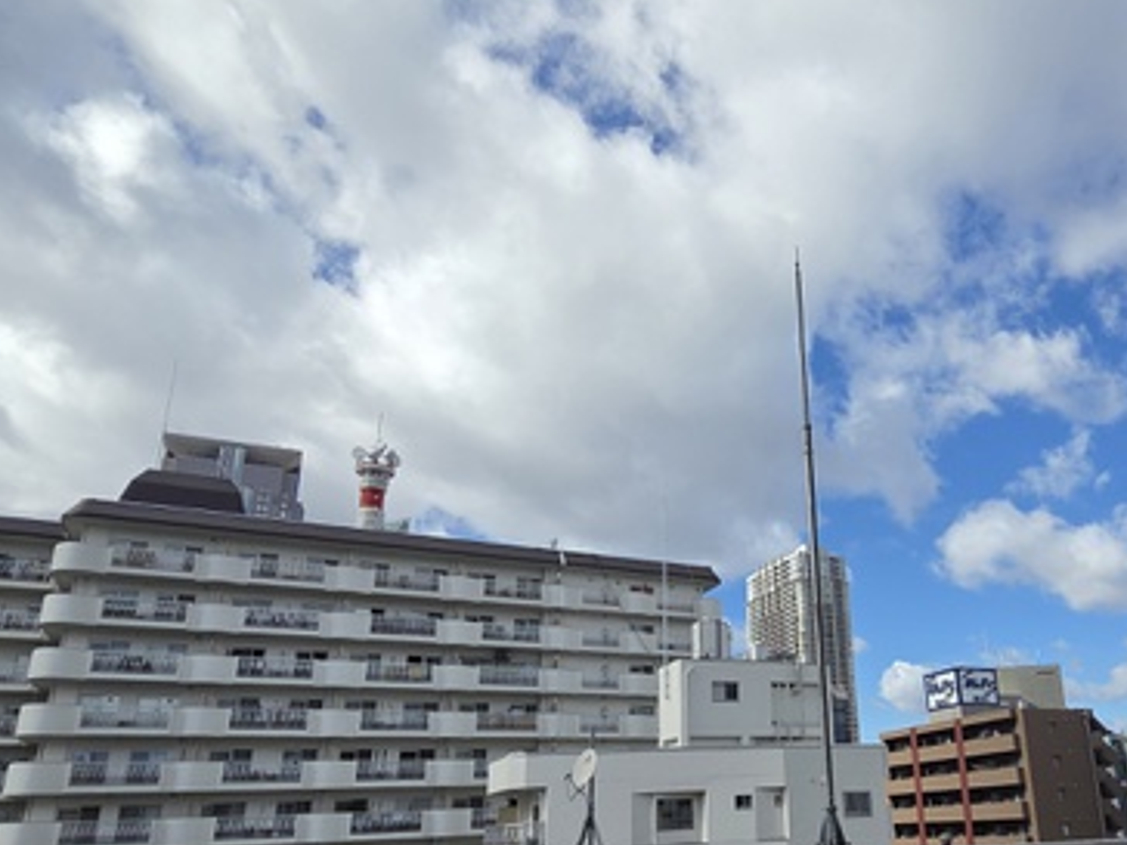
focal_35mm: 25
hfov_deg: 67.3
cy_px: 531
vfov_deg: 54.2
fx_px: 814
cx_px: 762
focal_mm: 2.2
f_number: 2.2
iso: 50
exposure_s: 1/2671
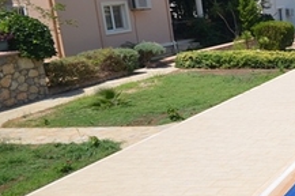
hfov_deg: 24.6
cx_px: 491
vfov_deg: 26.8
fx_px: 409
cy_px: 65
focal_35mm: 50
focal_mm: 10
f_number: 8
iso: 100
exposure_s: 1/250
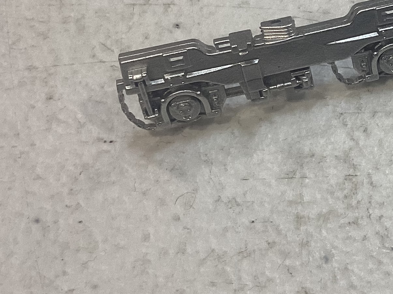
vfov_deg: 17.4
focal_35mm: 84
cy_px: 58
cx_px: 433
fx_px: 953
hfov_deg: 22.0
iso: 80
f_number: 2.4
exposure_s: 1/120
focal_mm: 3.3
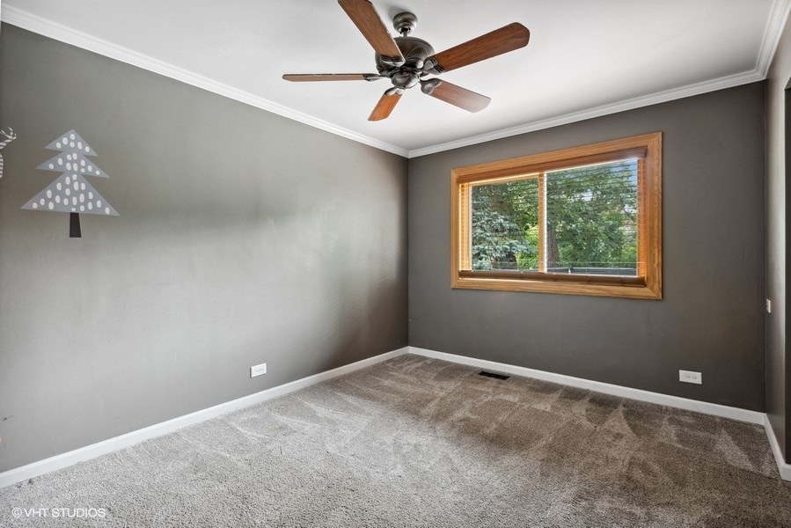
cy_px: 264
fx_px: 374
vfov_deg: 70.5
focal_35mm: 17
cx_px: 396
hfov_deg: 93.3
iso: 400
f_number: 8
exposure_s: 1.6
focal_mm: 17
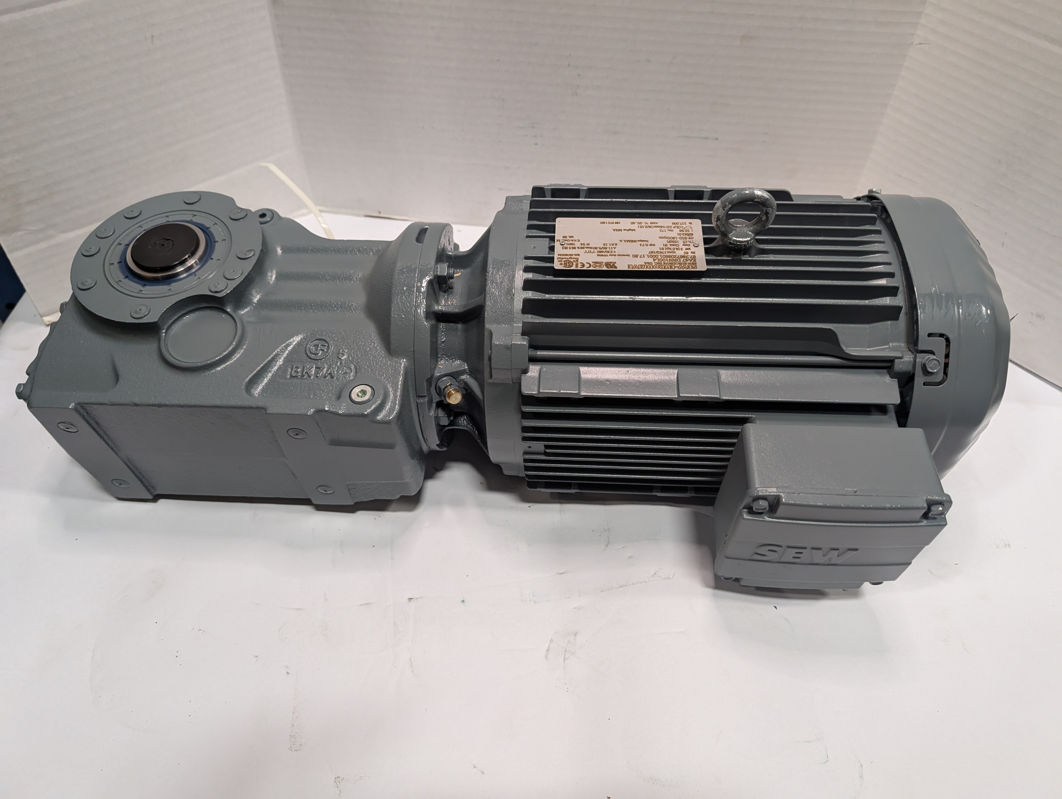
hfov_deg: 71.5
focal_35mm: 24
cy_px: 400
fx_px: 737
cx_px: 531
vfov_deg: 56.9
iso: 702
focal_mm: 6.9
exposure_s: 1/120
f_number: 1.68
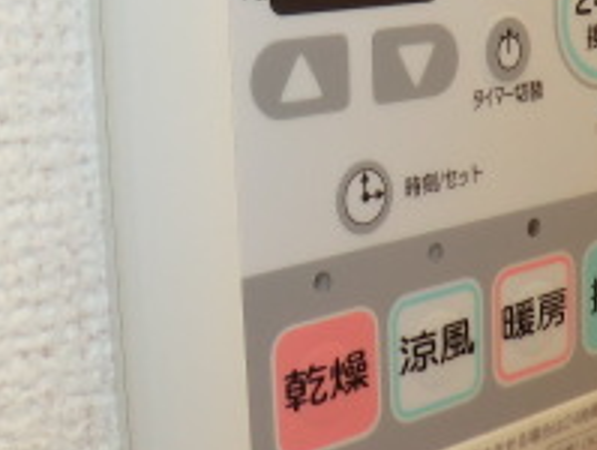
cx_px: 378
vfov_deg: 19.2
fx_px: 1330
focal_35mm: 77
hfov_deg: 25.2
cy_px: 168
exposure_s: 1/60
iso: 125
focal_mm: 4.3
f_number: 3.2
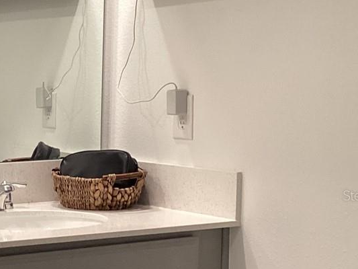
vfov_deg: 15.8
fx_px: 962
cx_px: -131
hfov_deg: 19.2
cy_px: 195
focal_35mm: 93
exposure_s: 1/60
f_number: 2.4
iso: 160
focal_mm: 3.3
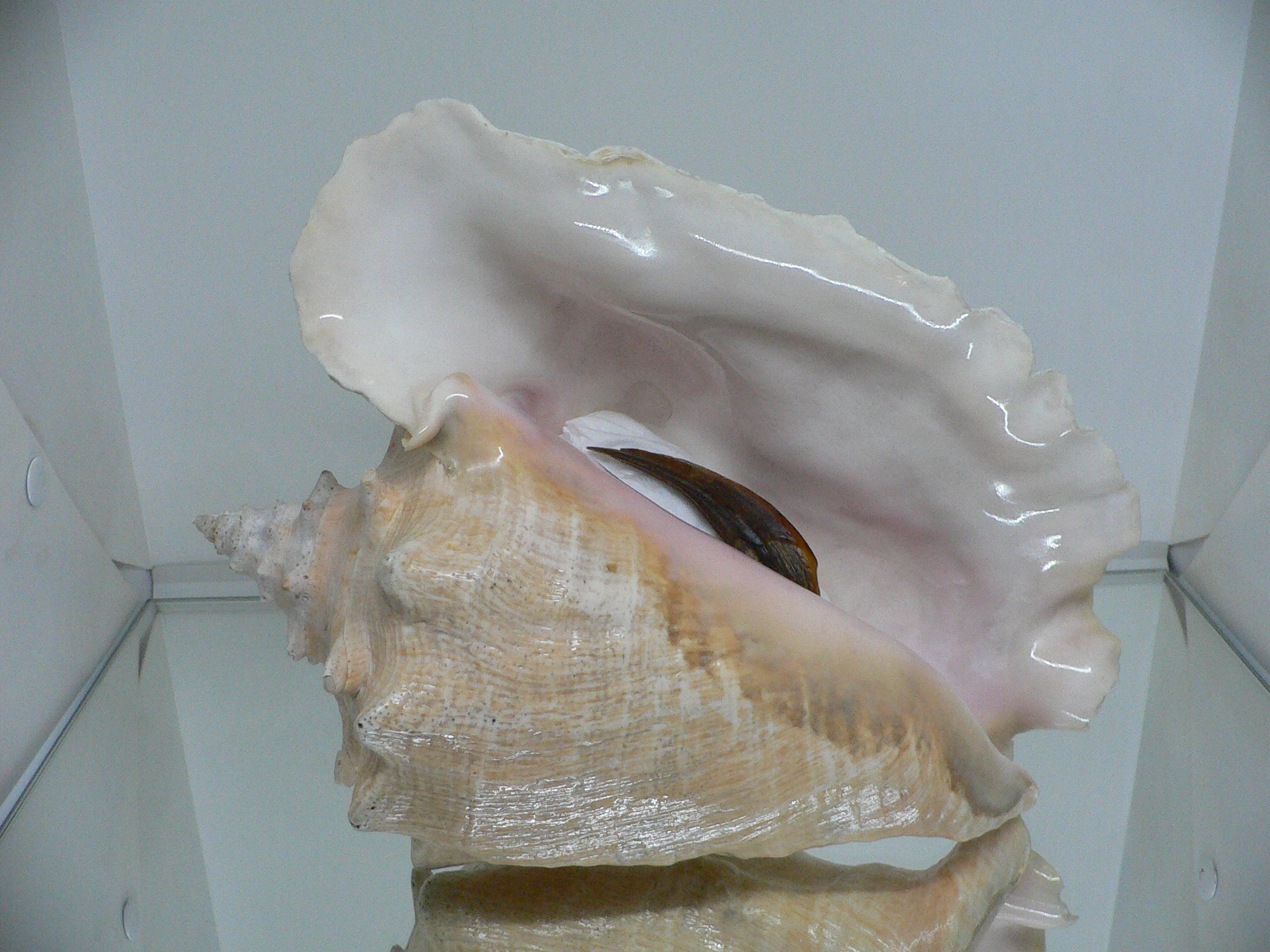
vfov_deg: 40.7
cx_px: 635
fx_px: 1284
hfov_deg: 52.6
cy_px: 476
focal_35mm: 35
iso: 200
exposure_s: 1/60
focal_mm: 4.6
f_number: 2.8
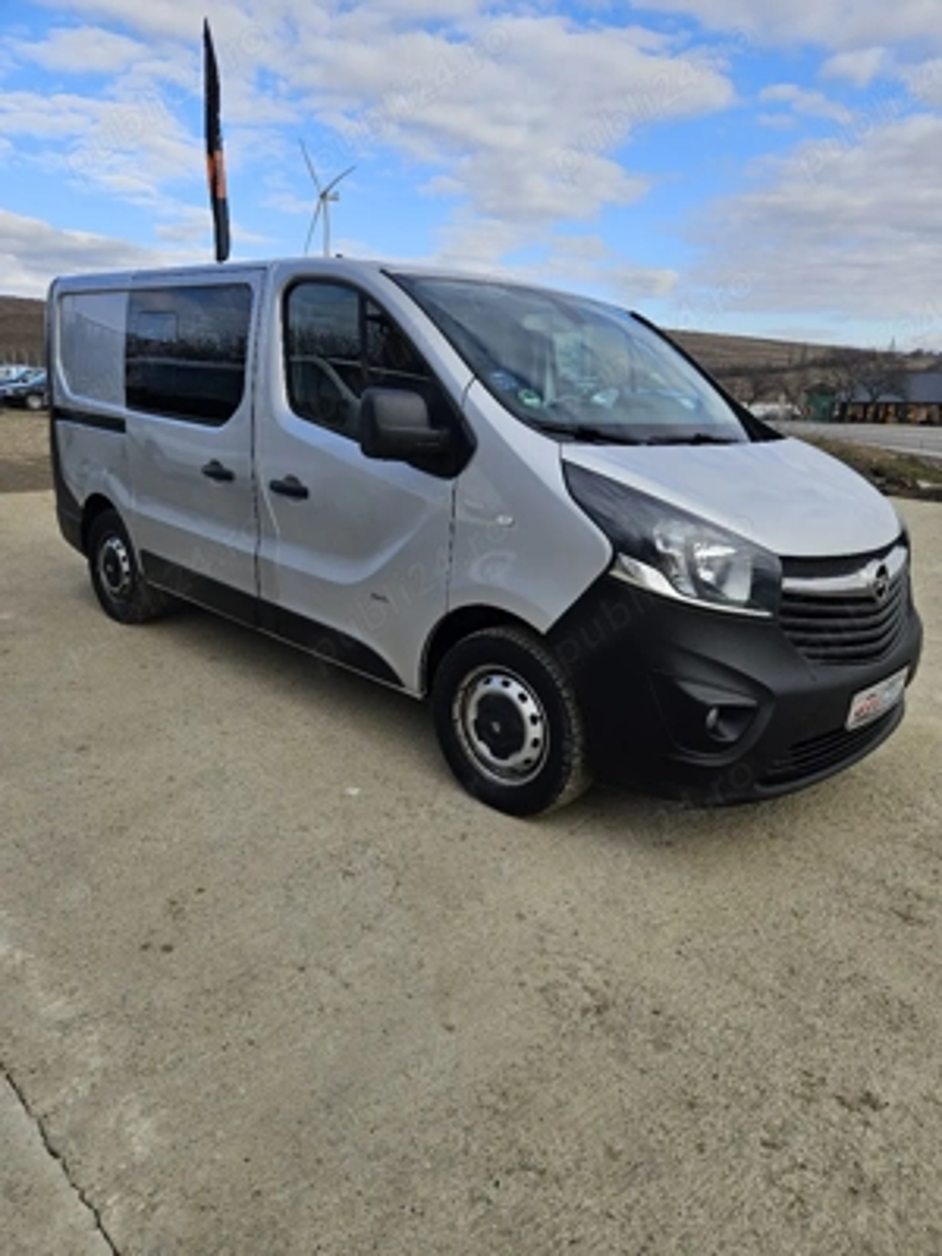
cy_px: 628
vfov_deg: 73.9
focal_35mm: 23
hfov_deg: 58.9
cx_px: 471
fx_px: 835
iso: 25
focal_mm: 5.4
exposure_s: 1/909
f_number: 1.8
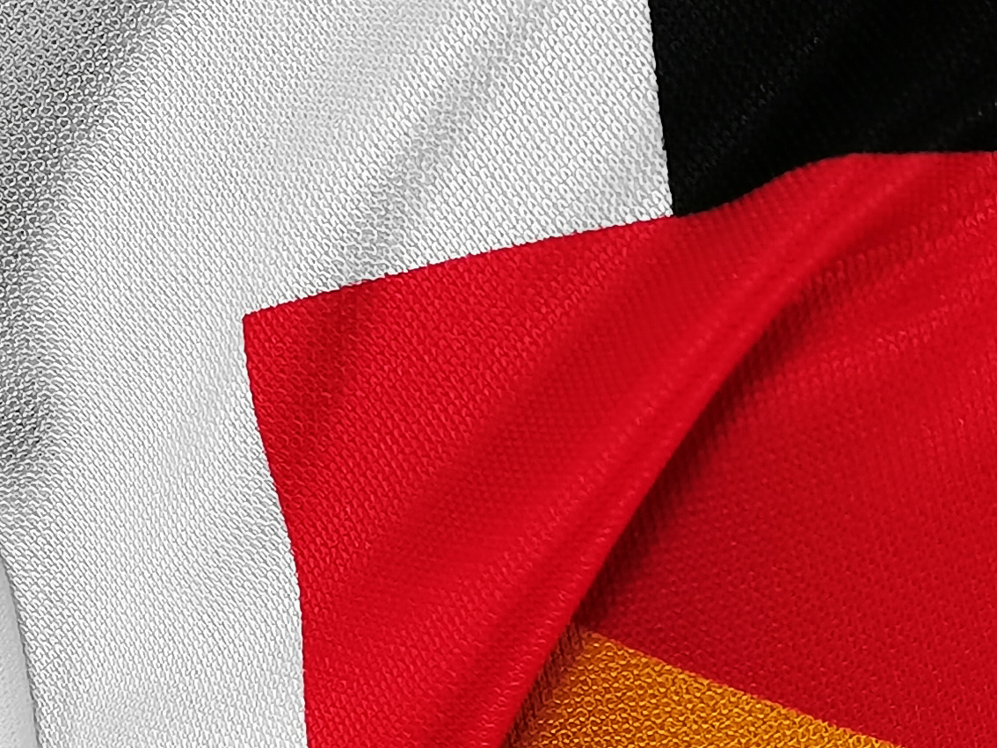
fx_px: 3745
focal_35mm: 130
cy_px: 506
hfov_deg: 15.1
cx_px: 803
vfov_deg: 11.4
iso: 125
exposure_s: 1/100
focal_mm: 5.58
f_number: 1.8
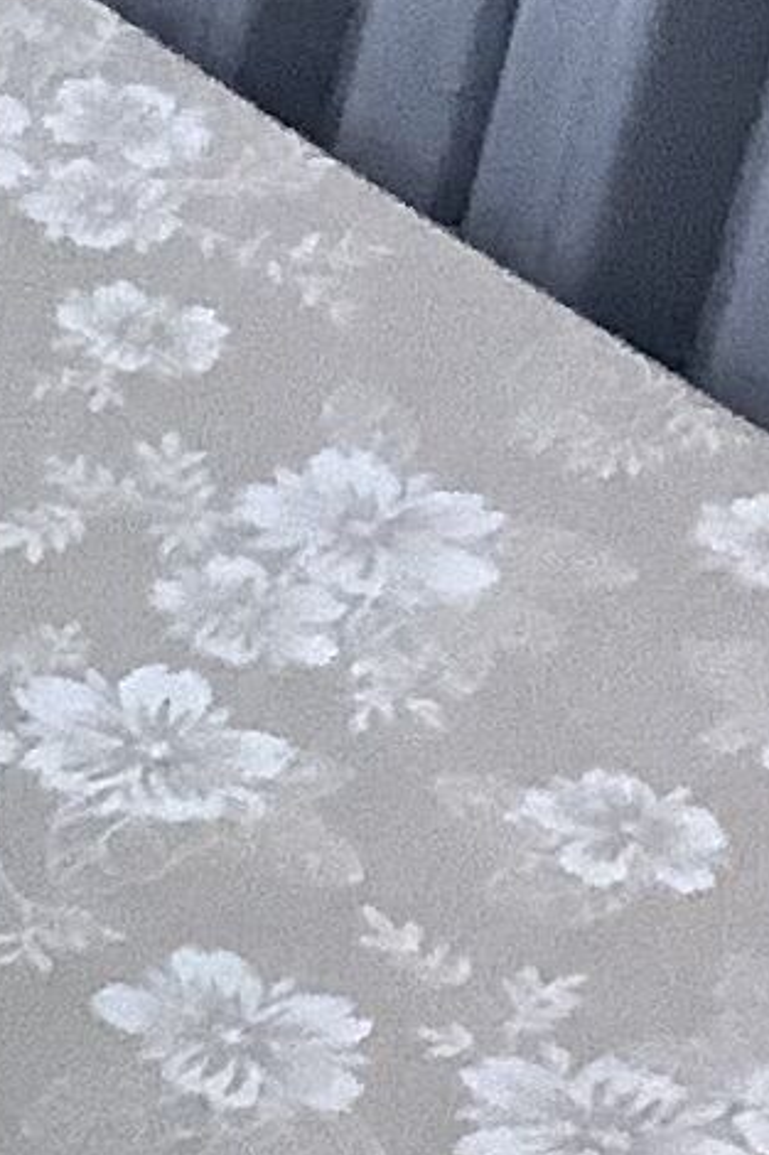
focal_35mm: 224
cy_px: 514
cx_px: -2825
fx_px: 7182
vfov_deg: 9.2
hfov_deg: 5.1
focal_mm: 3.3
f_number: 2.4
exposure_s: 1/60
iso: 250
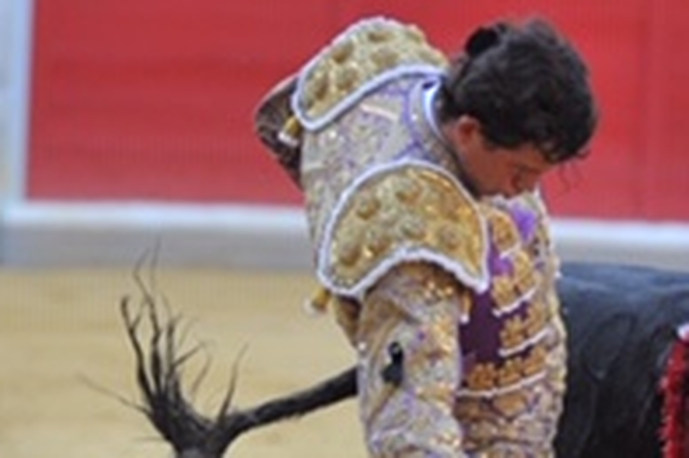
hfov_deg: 3.3
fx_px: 12085
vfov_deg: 2.2
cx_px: 367
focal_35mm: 632
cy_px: 573
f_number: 2.8
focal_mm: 130
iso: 640
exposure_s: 1/800
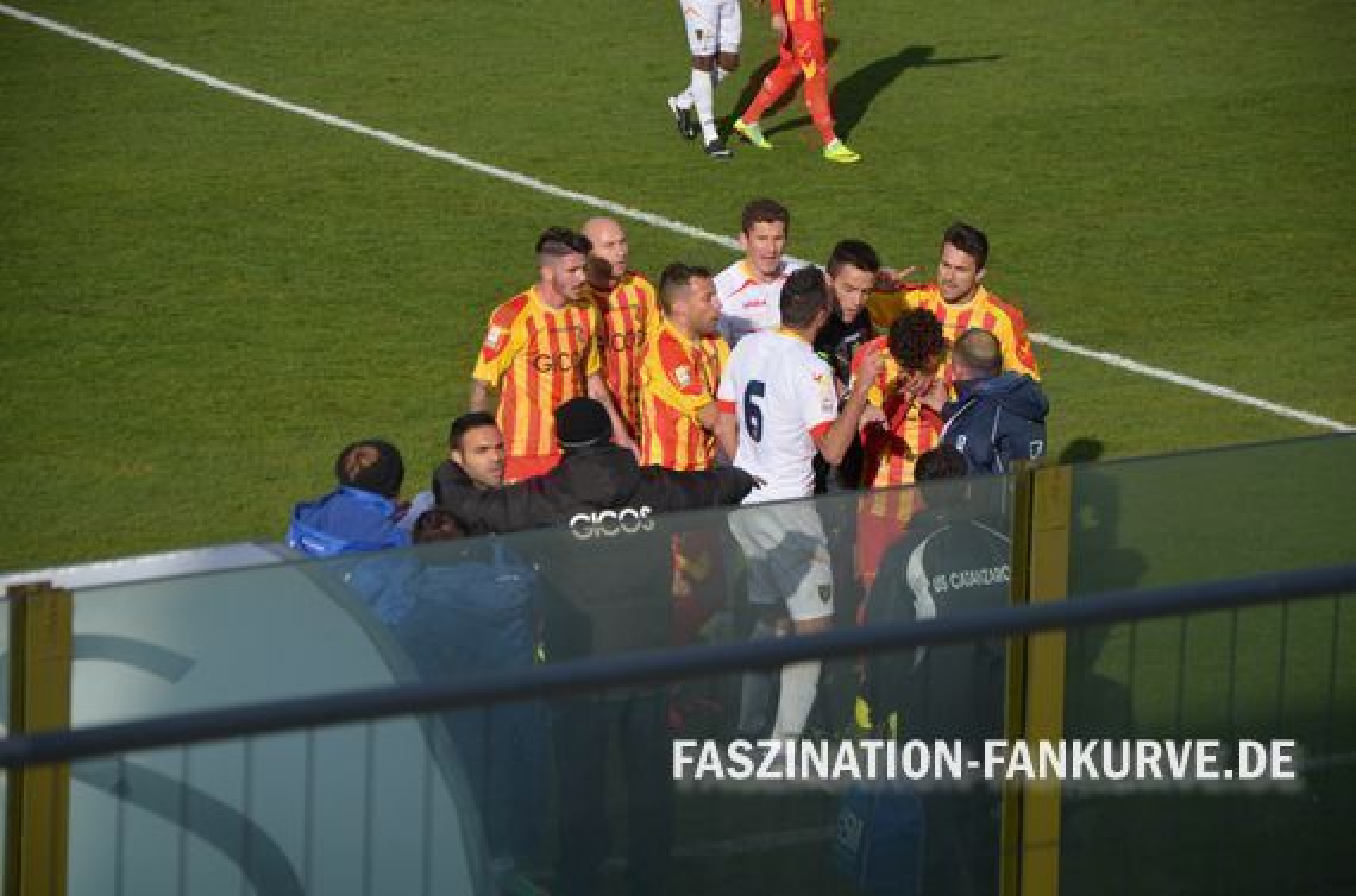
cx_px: 678
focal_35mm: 158
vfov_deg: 8.7
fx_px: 5918
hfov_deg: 13.1
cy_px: 448
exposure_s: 1/800
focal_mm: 105
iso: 100
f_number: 5.6
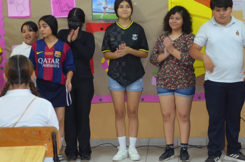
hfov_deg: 22.2
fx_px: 618
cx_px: 189
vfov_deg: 14.9
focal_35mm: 91
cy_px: 128
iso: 800
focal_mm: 18
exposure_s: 1/60
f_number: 3.5
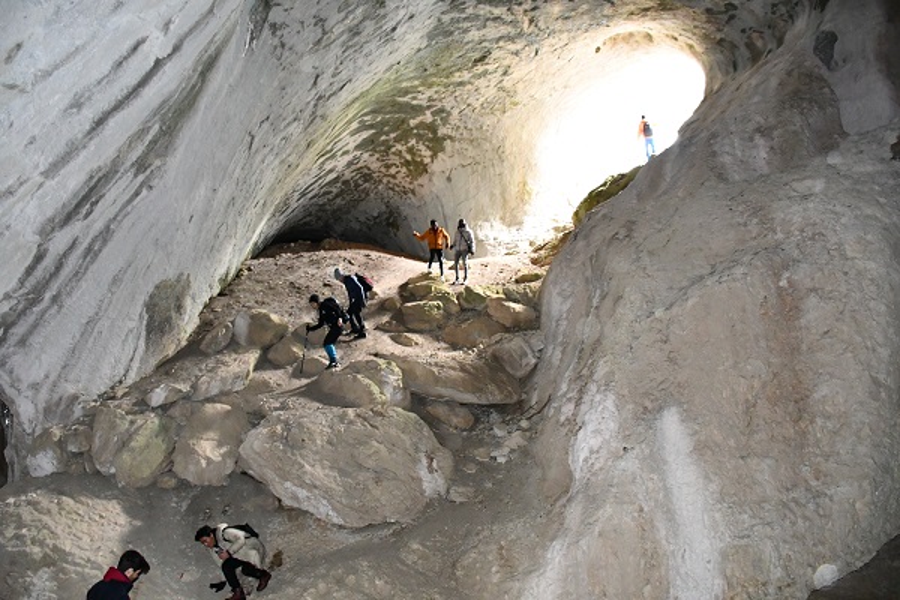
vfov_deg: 47.9
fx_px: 675
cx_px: 450
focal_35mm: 27
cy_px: 300
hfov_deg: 67.4
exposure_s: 1/60
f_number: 3.5
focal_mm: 18
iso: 6400
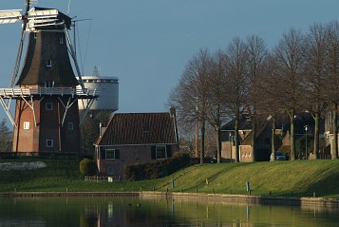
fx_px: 2414
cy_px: 88
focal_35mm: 256
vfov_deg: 5.4
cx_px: 140
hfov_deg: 8.0
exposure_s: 1/250
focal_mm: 135
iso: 400
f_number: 11
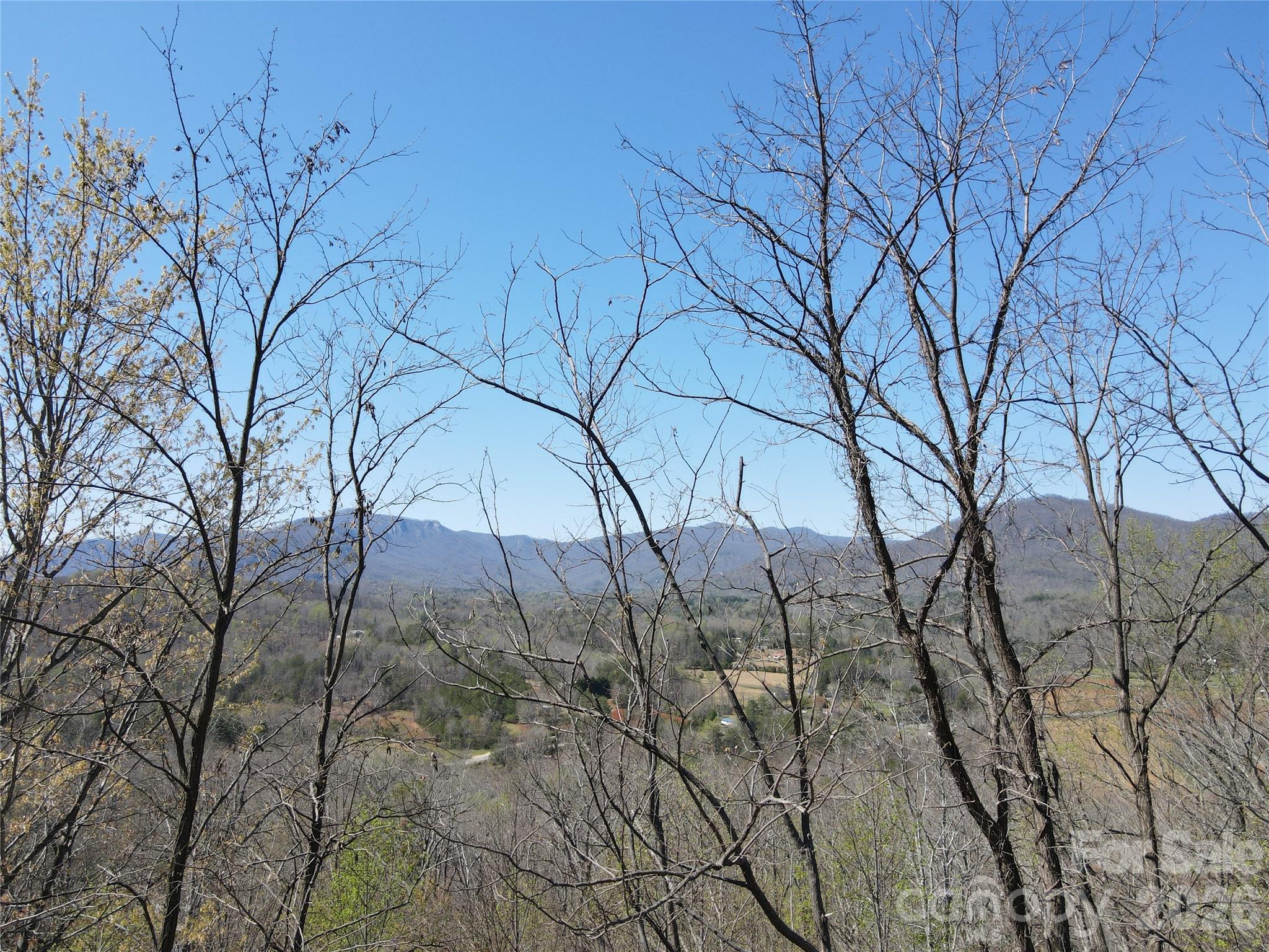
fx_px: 880
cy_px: 476
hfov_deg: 71.6
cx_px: 634
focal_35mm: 24
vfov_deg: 56.8
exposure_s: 1/500
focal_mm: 4.5
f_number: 2.8
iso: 110
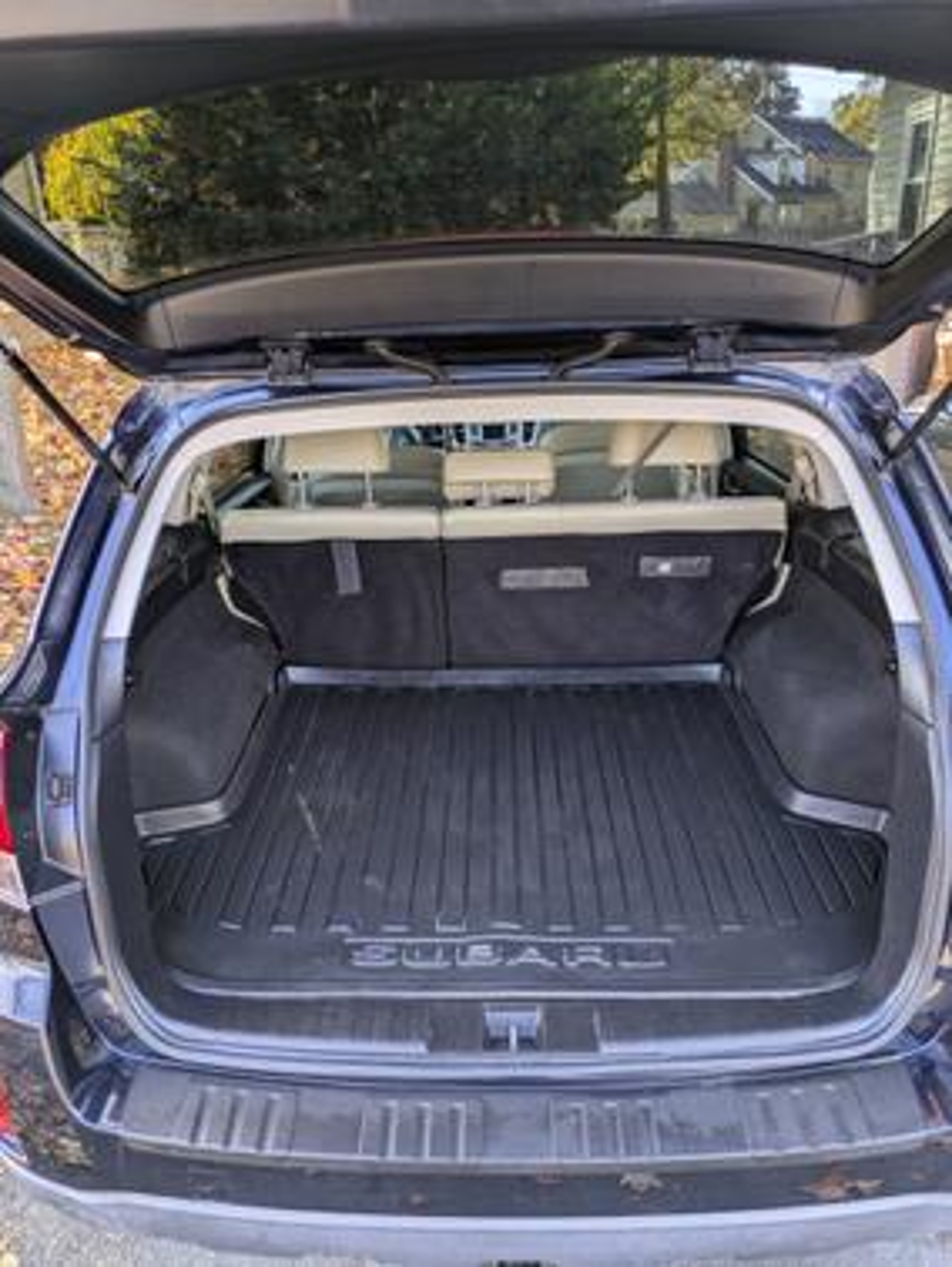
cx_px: 476
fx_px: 916
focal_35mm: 25
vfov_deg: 69.4
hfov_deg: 54.9
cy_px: 634
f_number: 1.89
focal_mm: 5.43
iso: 97
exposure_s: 1/120
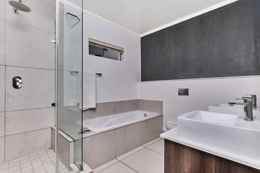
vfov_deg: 73.7
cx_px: 130
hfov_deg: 96.7
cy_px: 86
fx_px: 116
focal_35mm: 16
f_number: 13
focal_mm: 10.5
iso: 800
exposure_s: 1/200
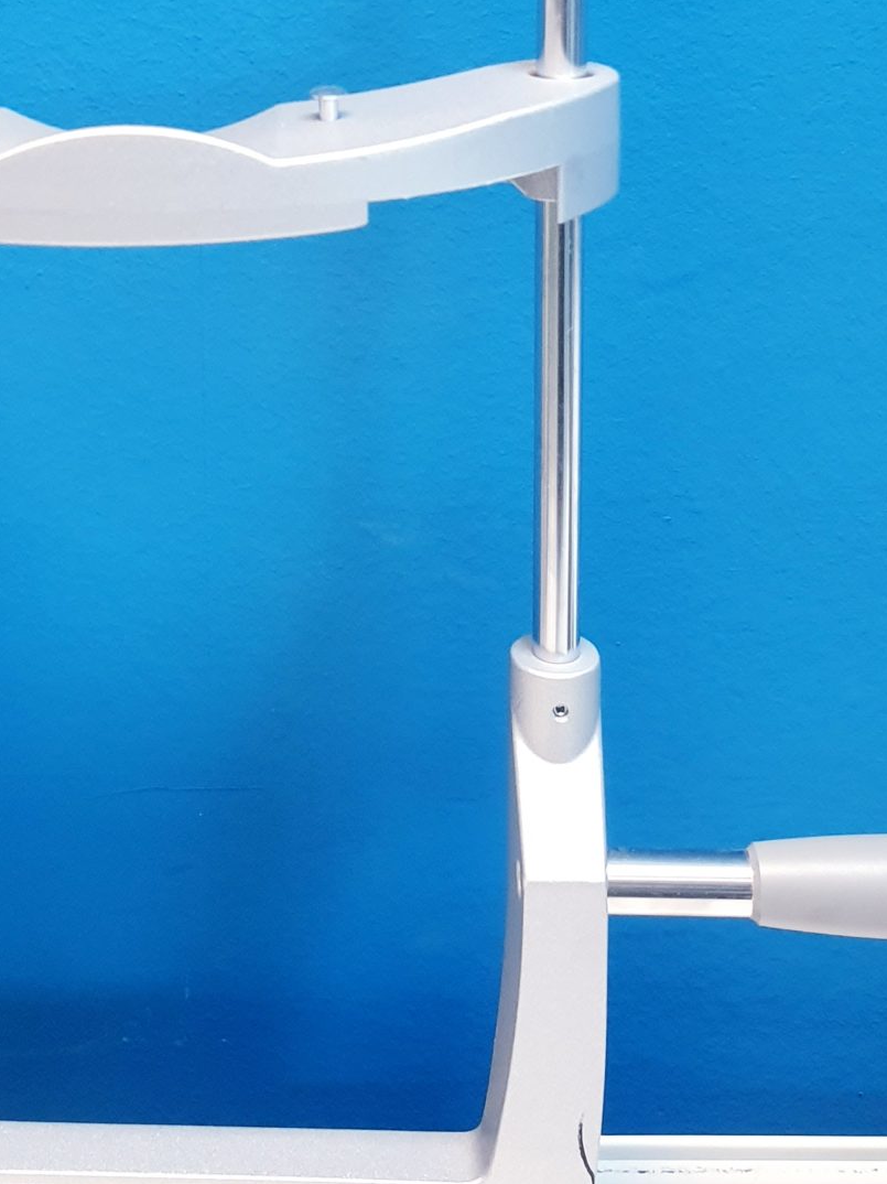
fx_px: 2119
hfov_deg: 23.3
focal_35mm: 62
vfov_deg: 29.3
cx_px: 169
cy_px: 13
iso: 250
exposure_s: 1/50
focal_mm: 4.3
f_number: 2.4
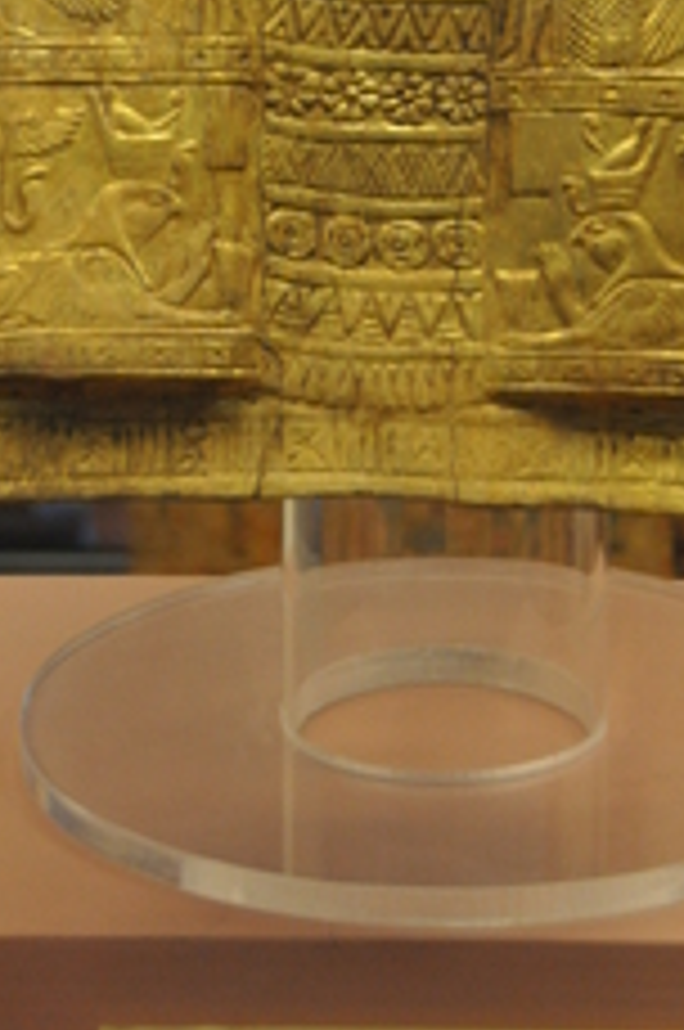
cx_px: 389
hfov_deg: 9.0
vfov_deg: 13.0
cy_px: -400
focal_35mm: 151
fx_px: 4329
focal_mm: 35
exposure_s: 1/8
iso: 800
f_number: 4.2
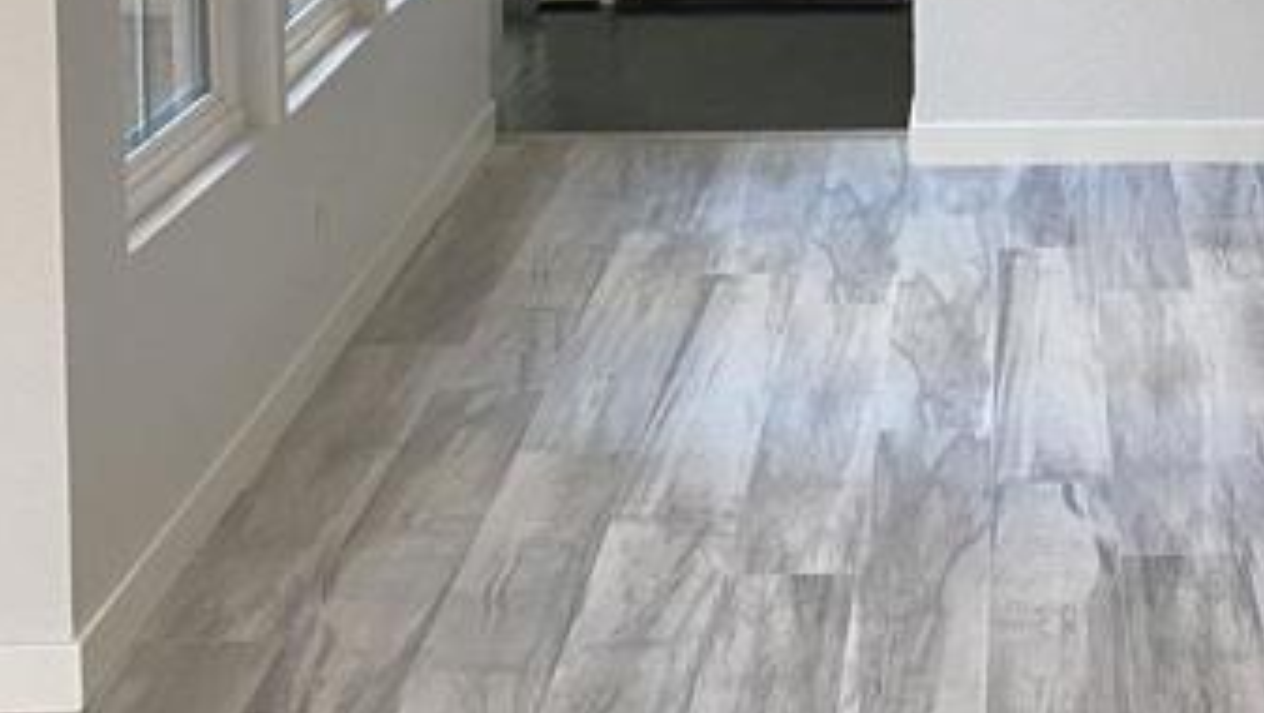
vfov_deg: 13.3
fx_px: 2884
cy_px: -356
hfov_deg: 23.9
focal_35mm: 86
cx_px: 1185
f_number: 1.8
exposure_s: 1/60
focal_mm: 4.25
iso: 125
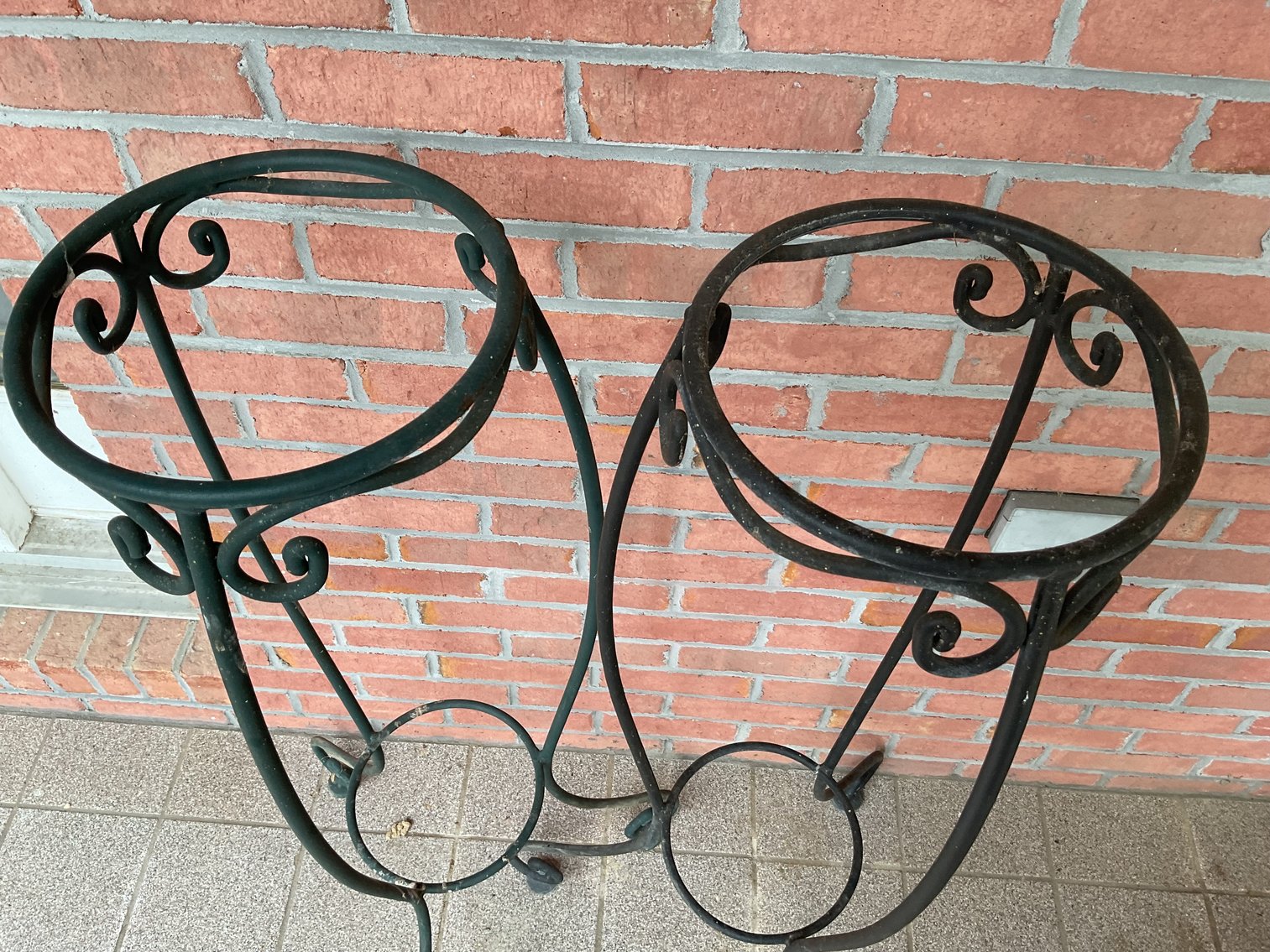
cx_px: 635
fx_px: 1064
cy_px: 476
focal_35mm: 29
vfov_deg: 48.2
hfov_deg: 61.7
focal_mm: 3
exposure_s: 1/120
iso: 40
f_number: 1.8
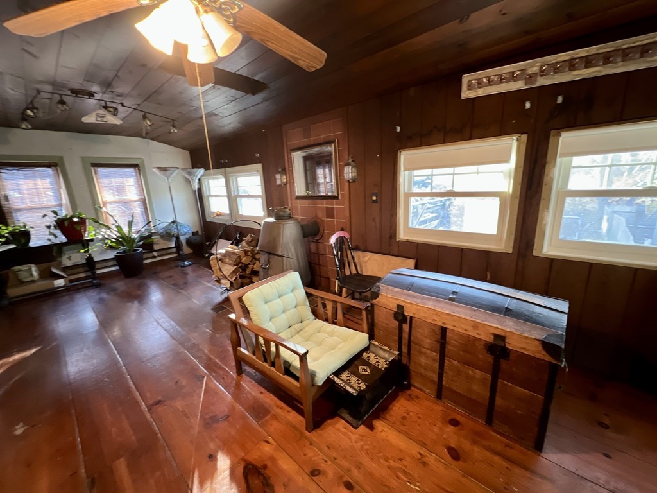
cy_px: 246
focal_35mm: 13
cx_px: 328
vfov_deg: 89.9
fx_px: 247
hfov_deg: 106.2
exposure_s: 1/17
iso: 320
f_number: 1.8
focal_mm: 1.57
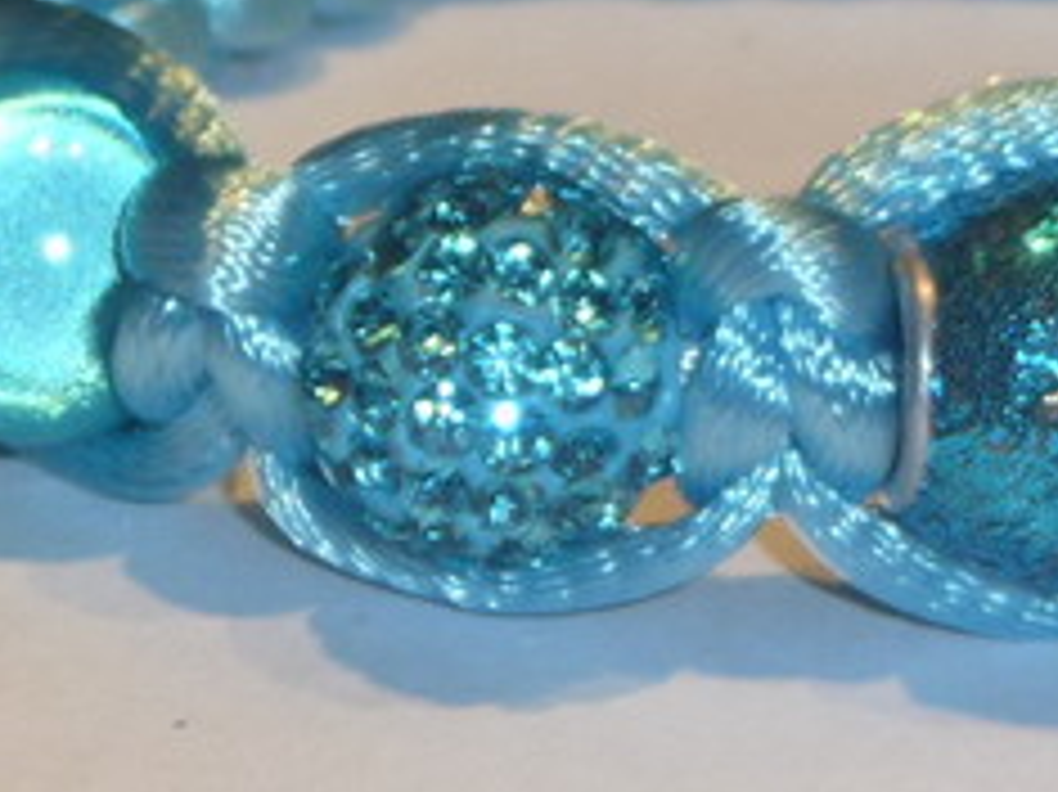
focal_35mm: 329
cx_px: 981
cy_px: 112
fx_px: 10050
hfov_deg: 6.0
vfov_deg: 4.5
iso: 100
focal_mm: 13.1
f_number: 4.6
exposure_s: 1/40
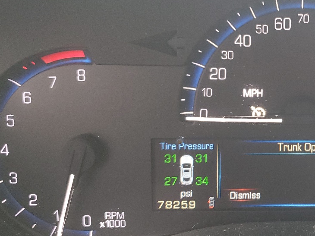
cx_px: 303
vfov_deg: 25.6
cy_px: 87
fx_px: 519
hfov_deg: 31.6
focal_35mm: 57
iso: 101
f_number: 1.5
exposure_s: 1/50
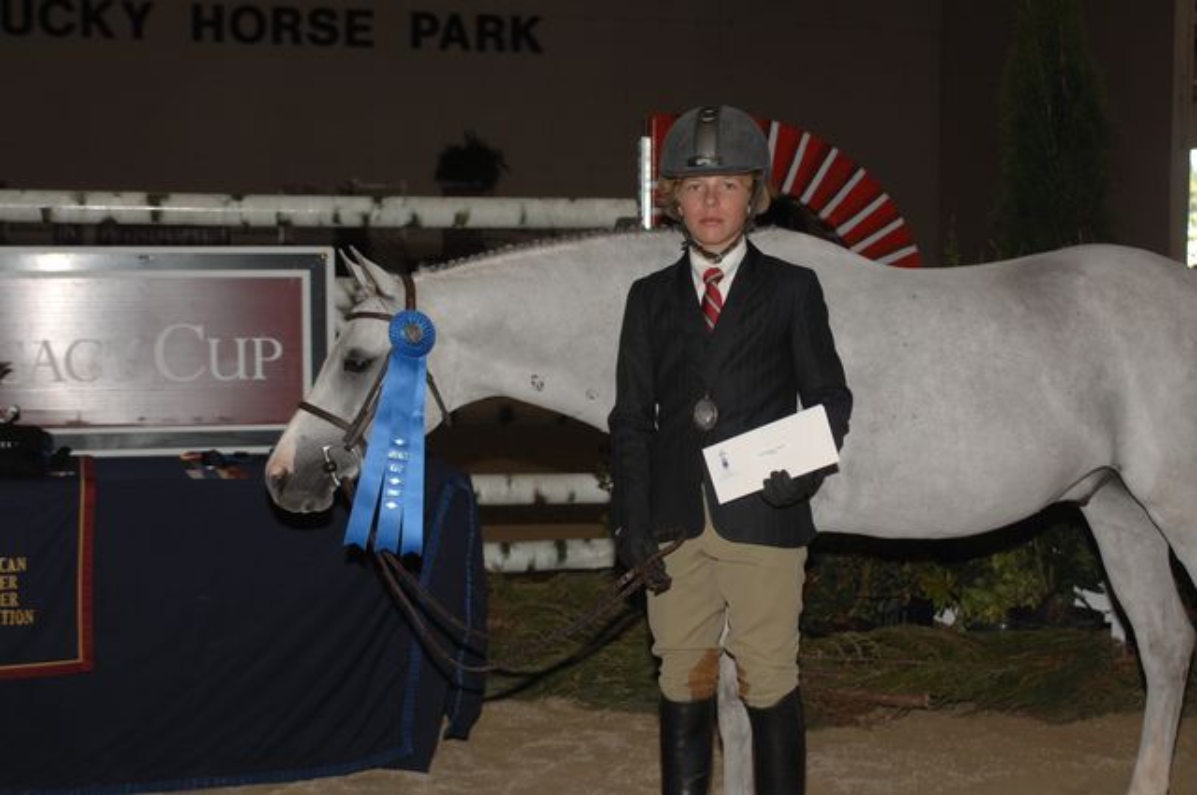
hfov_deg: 31.9
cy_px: 398
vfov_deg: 21.5
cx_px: 598
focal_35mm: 63
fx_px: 2092
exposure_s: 1/200
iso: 200
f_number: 4
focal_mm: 42
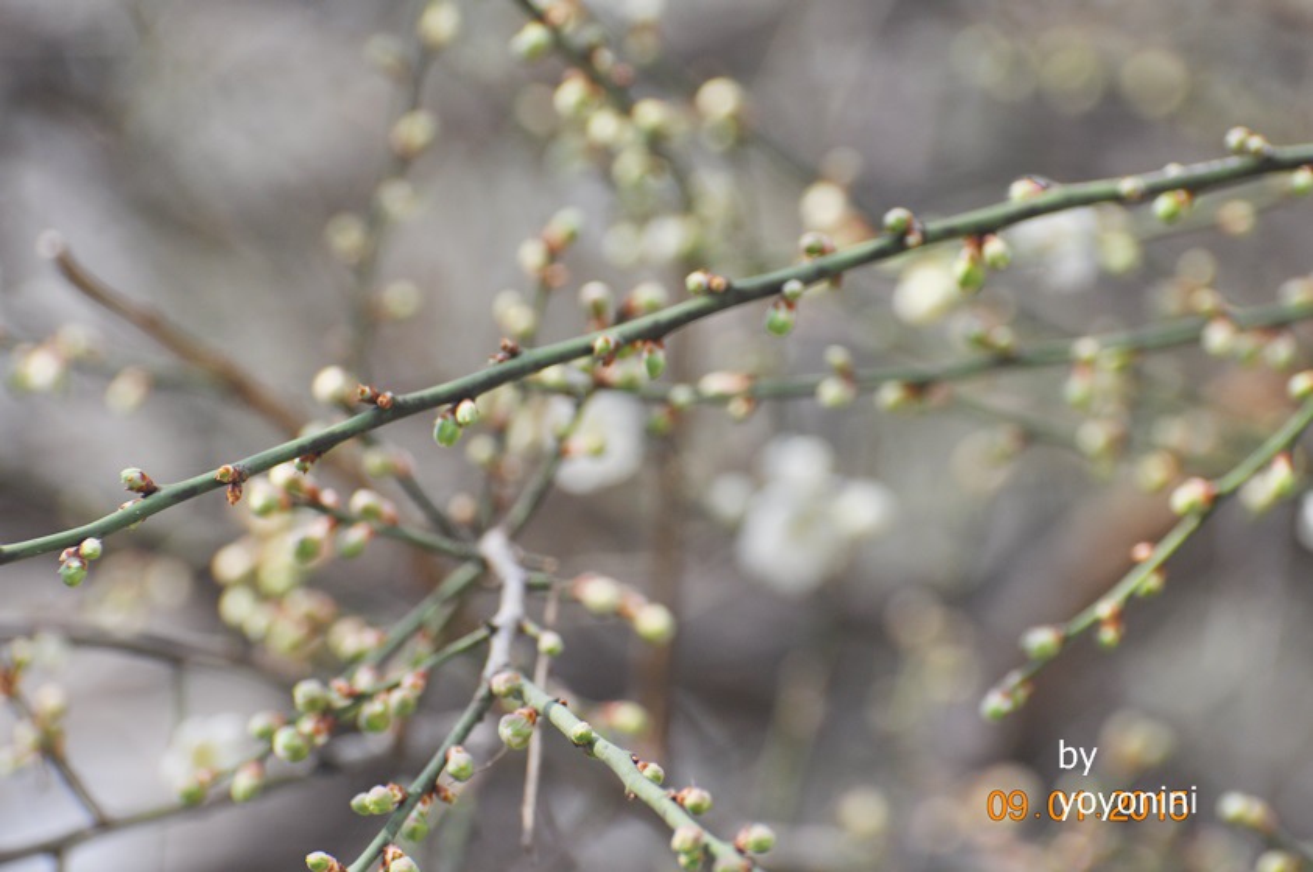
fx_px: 8470
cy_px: 436
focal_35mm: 232
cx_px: 656
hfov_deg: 8.9
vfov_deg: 5.9
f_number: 6.3
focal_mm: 155
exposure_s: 1/640
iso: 200
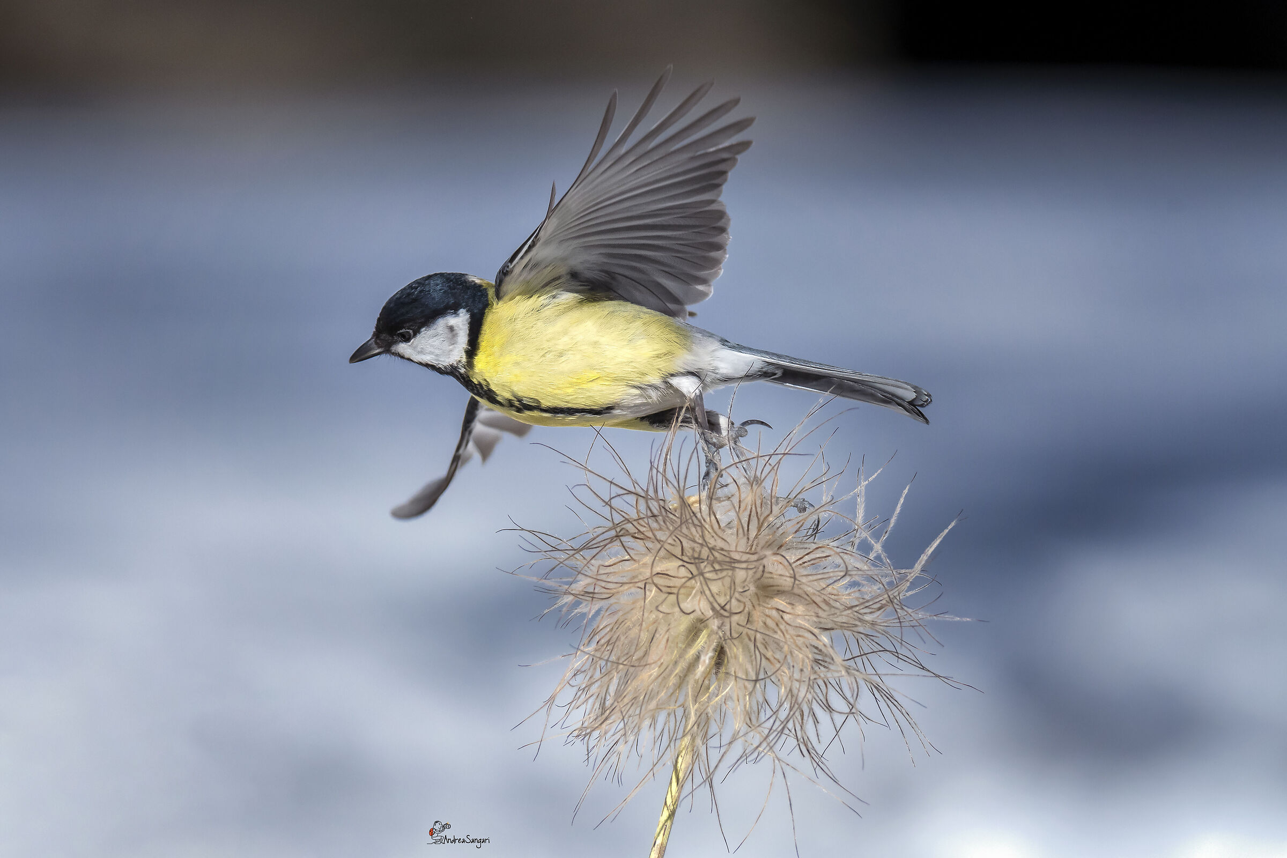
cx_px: 644
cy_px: 429
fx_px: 24129
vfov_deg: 2.0
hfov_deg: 3.1
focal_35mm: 675
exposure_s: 1/6400
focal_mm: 450
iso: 1000
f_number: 8
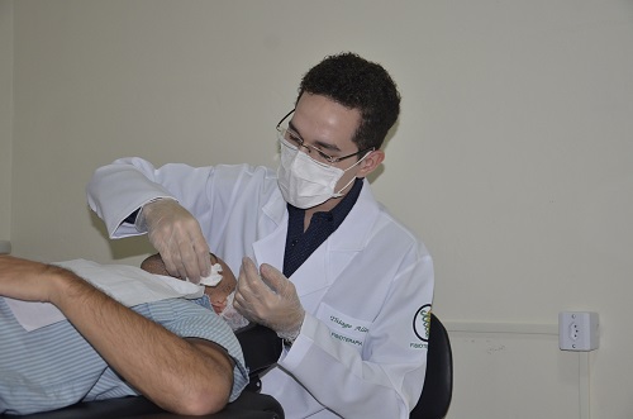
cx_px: 316
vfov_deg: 22.5
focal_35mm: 60
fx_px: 1053
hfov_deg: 33.5
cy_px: 210
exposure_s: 1/60
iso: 800
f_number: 4.5
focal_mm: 40
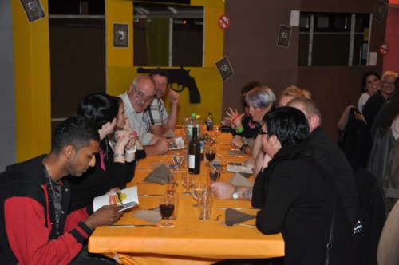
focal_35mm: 57
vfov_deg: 23.7
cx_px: 200
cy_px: 132
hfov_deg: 35.1
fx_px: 631
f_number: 4.5
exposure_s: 1/60
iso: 800
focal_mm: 38
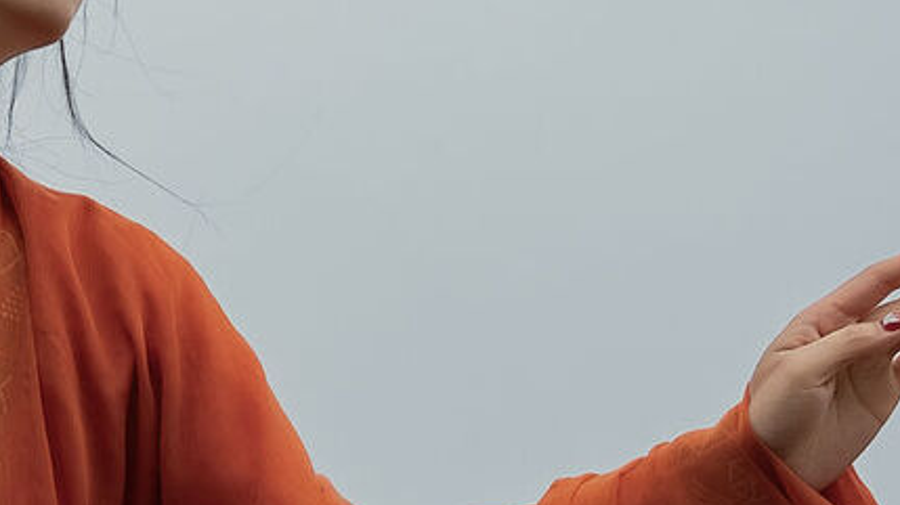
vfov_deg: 4.5
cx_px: 8
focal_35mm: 269
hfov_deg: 8.0
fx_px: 6418
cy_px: 808
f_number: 3.5
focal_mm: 70
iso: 200
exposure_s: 1/320
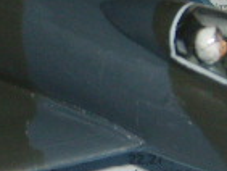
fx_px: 1044
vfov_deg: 9.3
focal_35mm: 159
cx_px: 48
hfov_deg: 12.4
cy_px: 98
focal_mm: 5.8
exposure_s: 1/45
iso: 100
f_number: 2.8
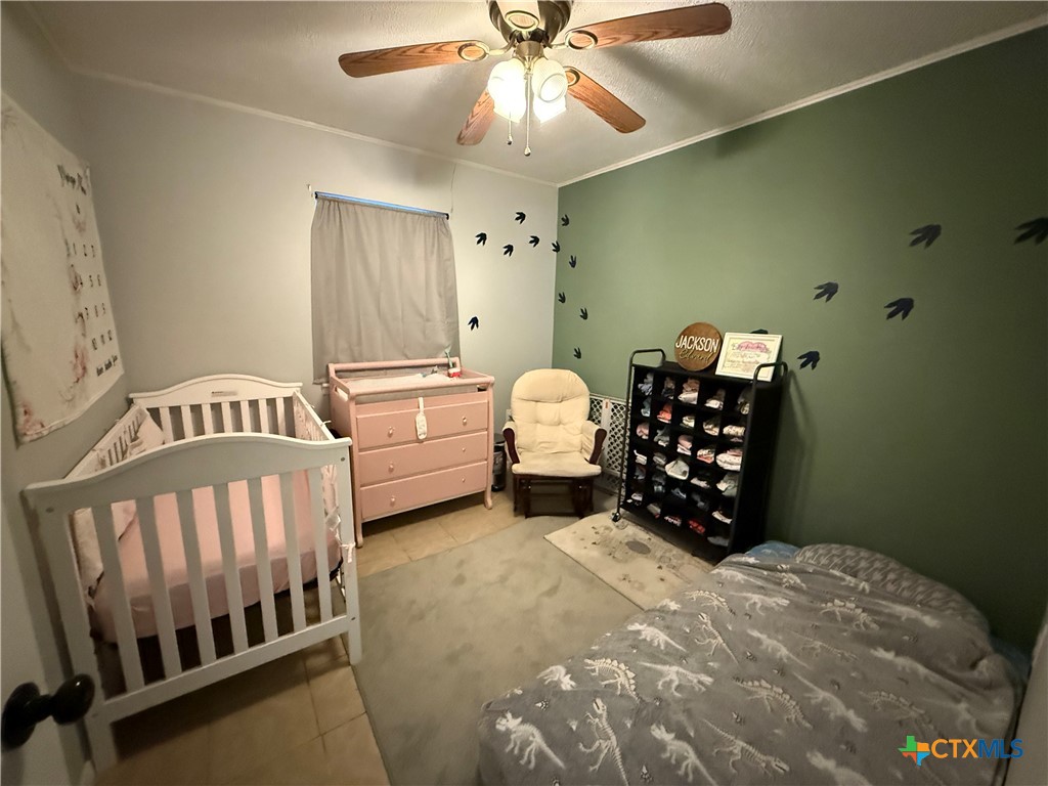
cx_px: 524
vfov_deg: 85.7
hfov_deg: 102.1
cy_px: 393
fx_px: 424
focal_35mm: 14
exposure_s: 1/60
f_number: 2.2
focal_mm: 2.22
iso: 1250
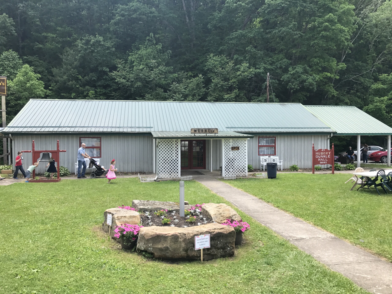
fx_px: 317
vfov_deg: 49.7
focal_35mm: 28
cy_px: 147
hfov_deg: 63.4
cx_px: 196
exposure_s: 1/1030
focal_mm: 3.99
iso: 20
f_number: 1.8
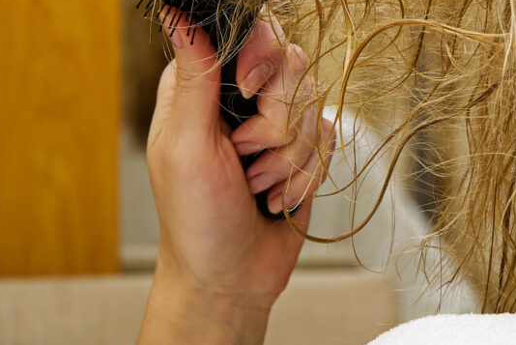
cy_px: 16
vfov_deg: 7.5
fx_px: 2639
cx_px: 465
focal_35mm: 184
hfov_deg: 11.1
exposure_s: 1/200
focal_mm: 64
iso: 250
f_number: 5.6
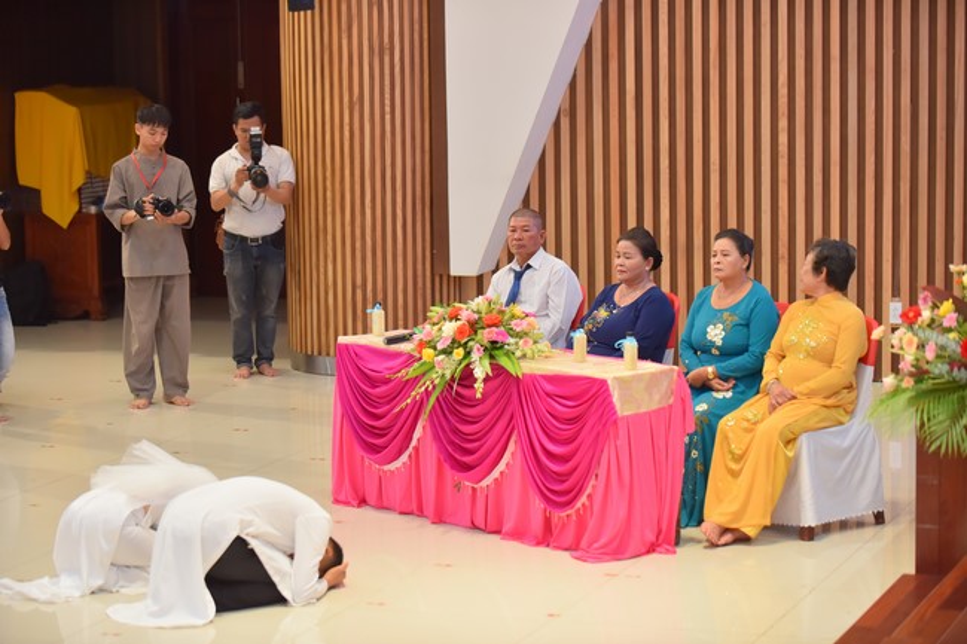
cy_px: 322
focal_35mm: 102
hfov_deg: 20.0
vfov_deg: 13.4
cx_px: 484
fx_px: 2739
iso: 1000
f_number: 3.2
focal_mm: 102
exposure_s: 1/200
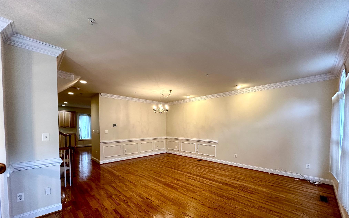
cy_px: 132
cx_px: 174
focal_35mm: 15
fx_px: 143
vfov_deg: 73.9
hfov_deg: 101.5
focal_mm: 2.22
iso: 250
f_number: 2.2
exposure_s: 1/120
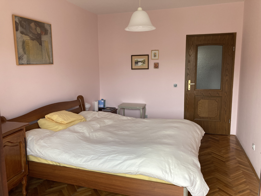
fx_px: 211
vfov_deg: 49.7
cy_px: 98
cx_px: 130
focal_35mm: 28
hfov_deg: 63.4
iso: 50
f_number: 1.8
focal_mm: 3.99
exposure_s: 1/121
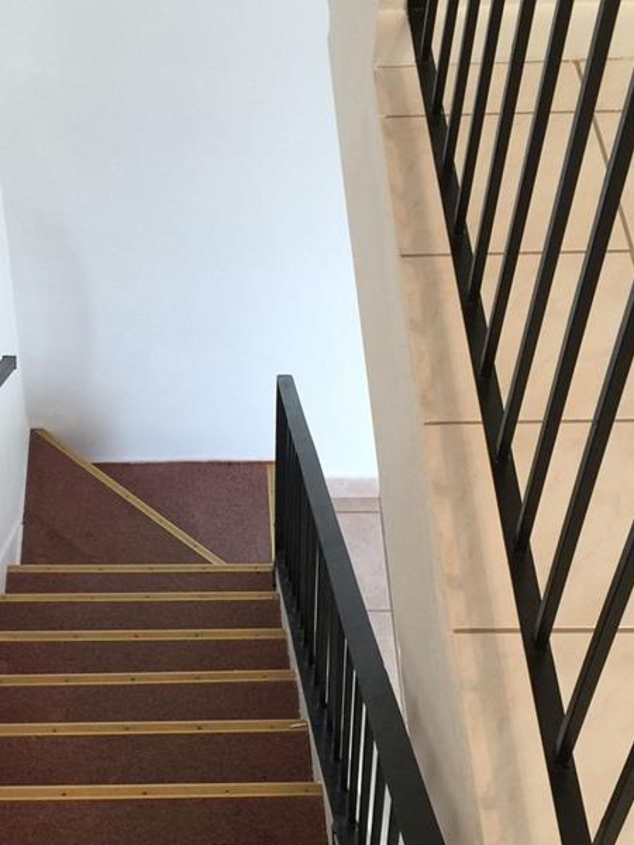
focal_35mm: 58
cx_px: 149
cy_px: 551
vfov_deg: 33.0
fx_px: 1416
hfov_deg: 24.9
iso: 50
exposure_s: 1/15
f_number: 2.2
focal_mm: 4.15
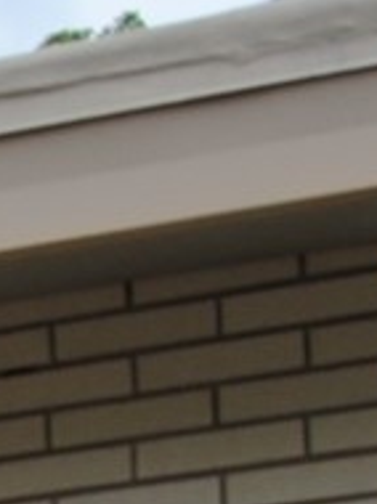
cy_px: 1289
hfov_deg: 4.2
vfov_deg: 6.7
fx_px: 4046
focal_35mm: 278
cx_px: -1946
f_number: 8
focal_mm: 18
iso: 100
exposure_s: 1/250
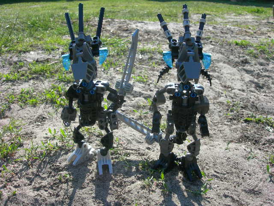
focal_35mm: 38
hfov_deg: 49.0
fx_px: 301
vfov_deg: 37.7
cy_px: 103
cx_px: 137
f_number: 4.8
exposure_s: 1/213
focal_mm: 7.8
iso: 50
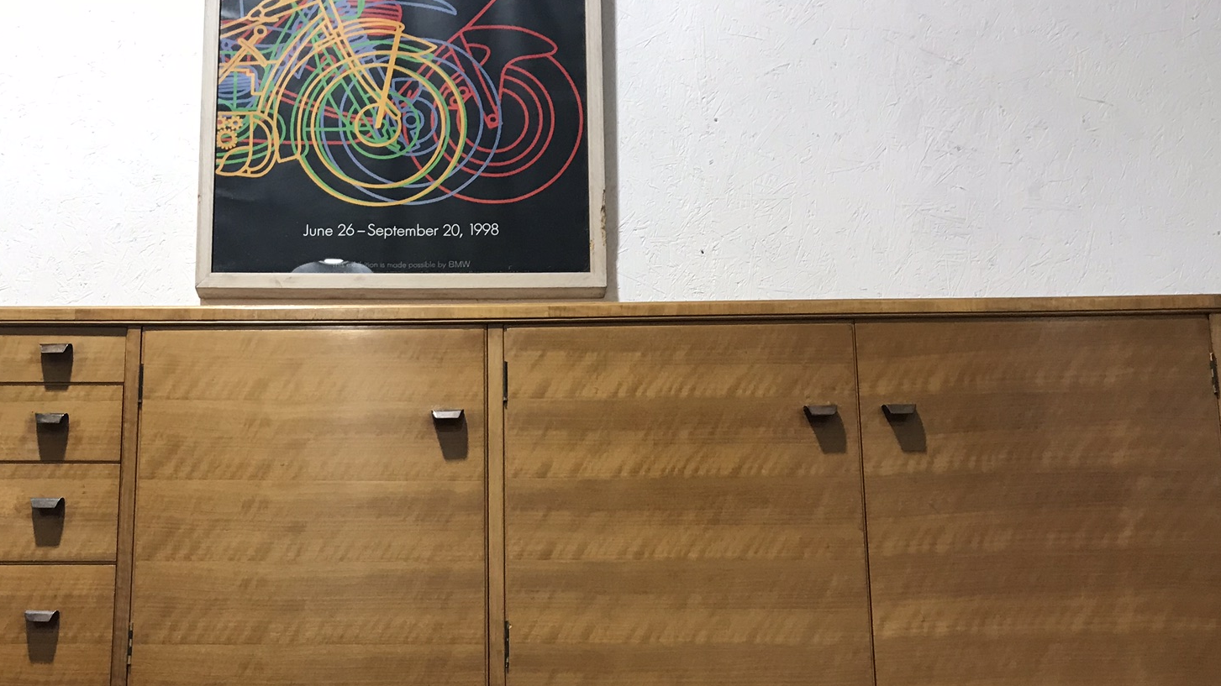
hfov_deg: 46.9
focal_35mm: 43
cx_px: 447
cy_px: 636
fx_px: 1392
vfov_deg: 26.6
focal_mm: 3.99
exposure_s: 1/17
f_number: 1.8
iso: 40
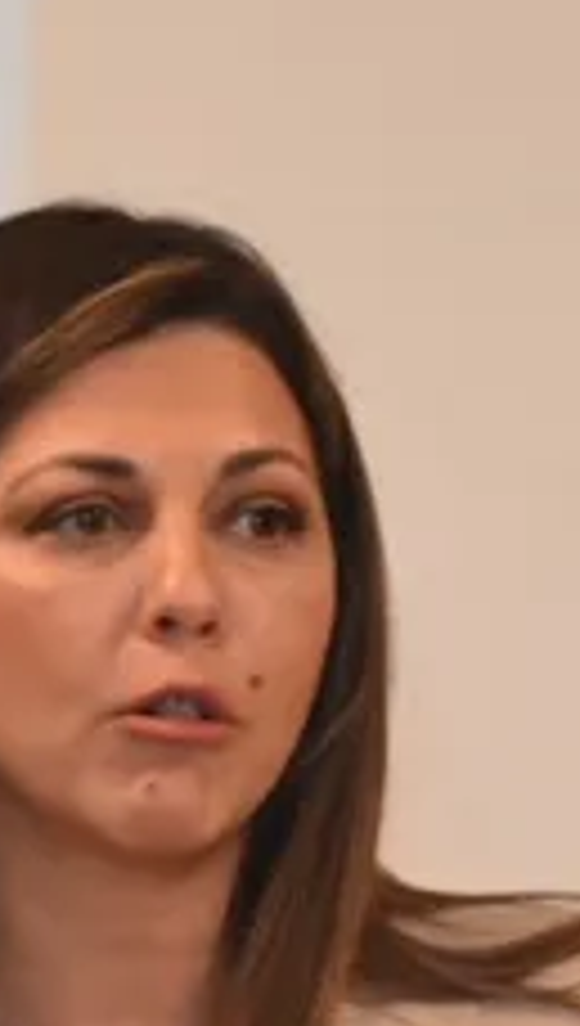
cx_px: 67
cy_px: 1042
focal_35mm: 752
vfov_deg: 2.9
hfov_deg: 1.6
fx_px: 20470
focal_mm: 200
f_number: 2.8
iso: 1600
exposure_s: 1/160
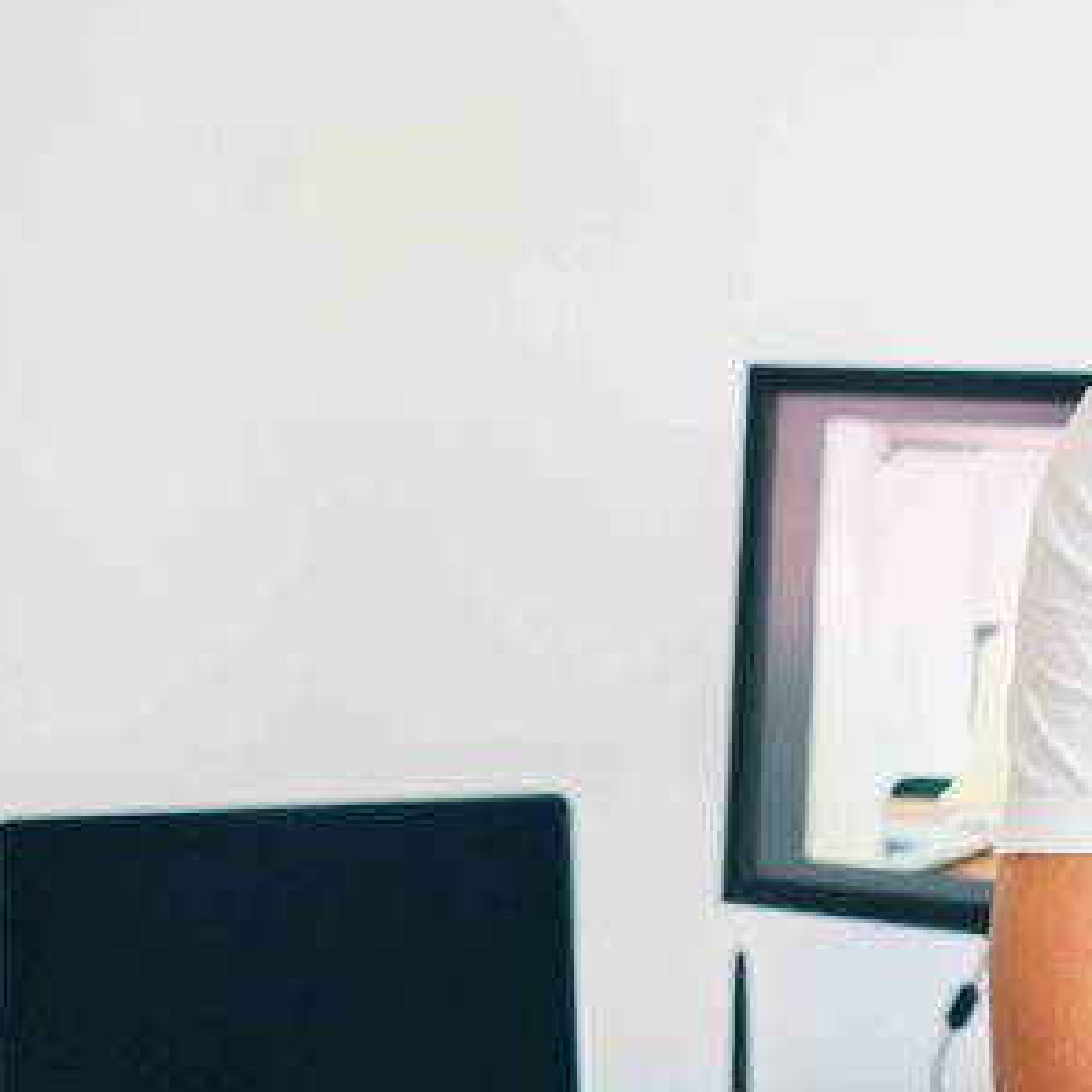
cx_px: 1052
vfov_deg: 21.1
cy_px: 586
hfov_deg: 20.6
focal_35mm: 82
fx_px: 2927
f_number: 2
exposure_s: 1/250
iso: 640
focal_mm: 28
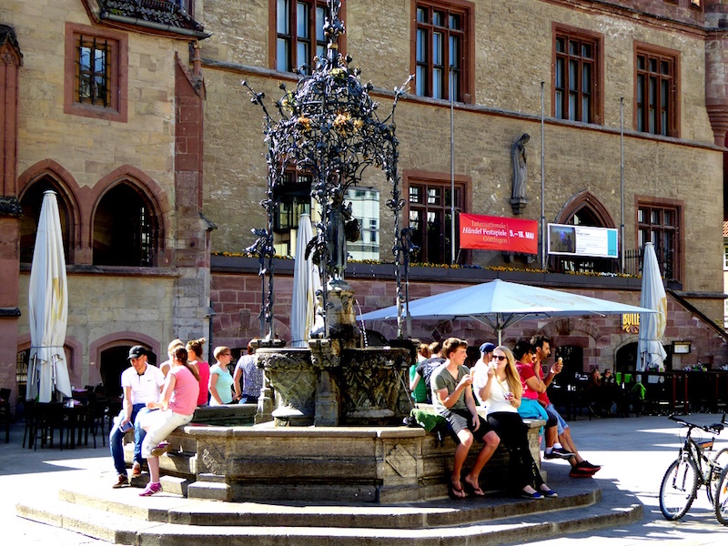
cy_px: 273
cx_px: 364
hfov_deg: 33.8
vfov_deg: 25.7
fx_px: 1199
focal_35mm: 57
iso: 100
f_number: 4.1
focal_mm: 9.6
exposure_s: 1/160
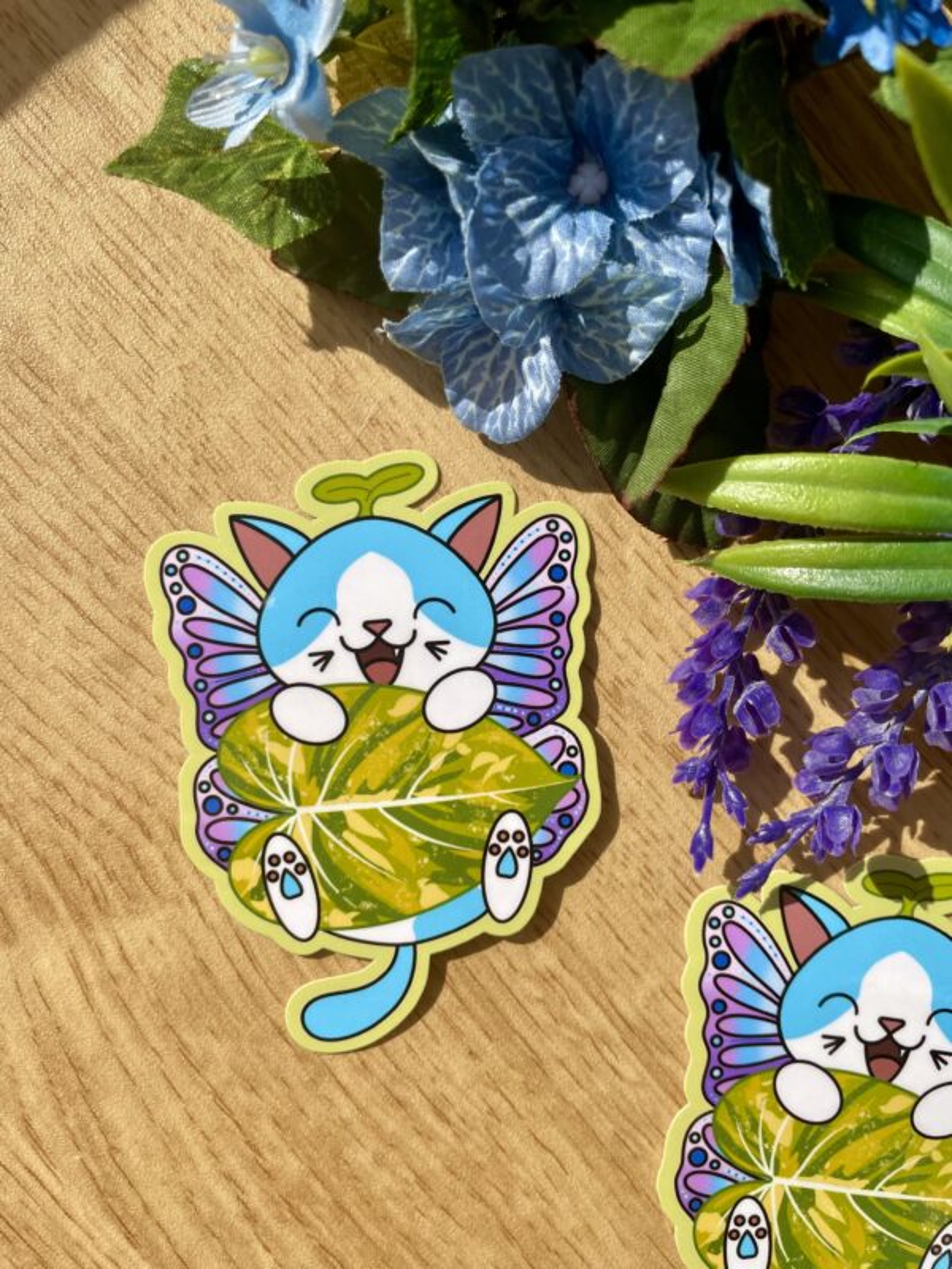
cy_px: 634
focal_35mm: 26
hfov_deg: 53.1
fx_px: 953
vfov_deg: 67.3
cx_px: 476
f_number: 1.6
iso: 32
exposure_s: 1/4000
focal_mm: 4.2
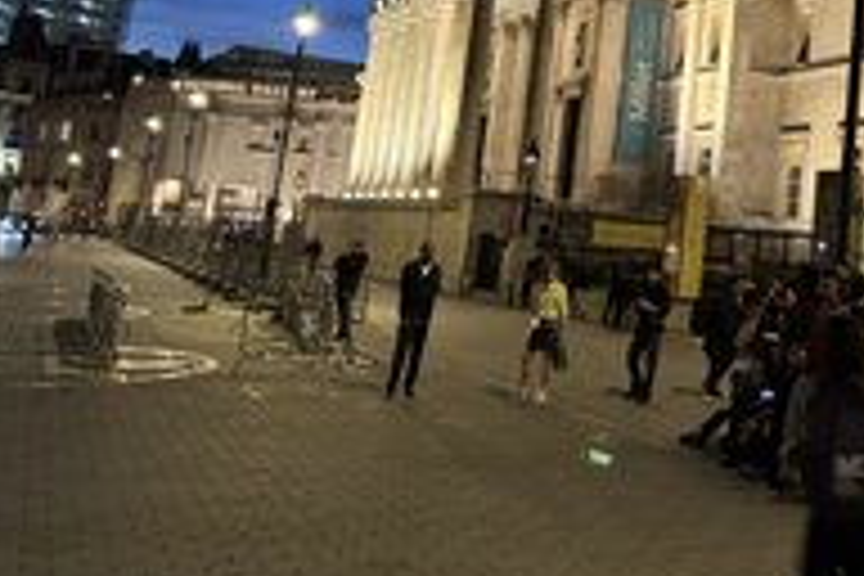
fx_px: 1248
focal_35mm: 52
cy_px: 18
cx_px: 738
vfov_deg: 24.9
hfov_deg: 36.4
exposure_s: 1/33
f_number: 1.78
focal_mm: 6.76
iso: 640
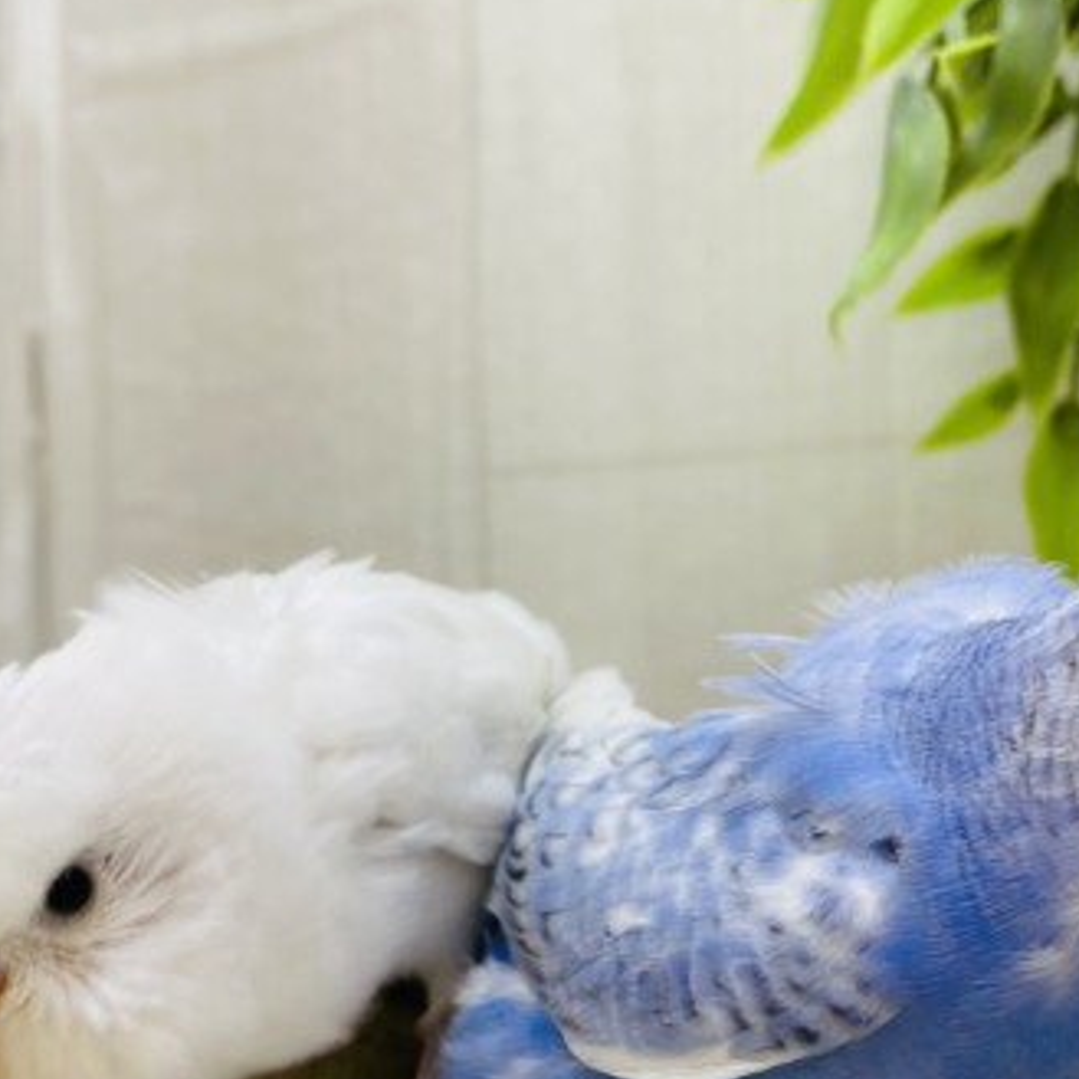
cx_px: 597
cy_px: 659
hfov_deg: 39.1
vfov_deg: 39.0
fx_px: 1516
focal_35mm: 43
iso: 100
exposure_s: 1/100
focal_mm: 4.25
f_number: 1.8
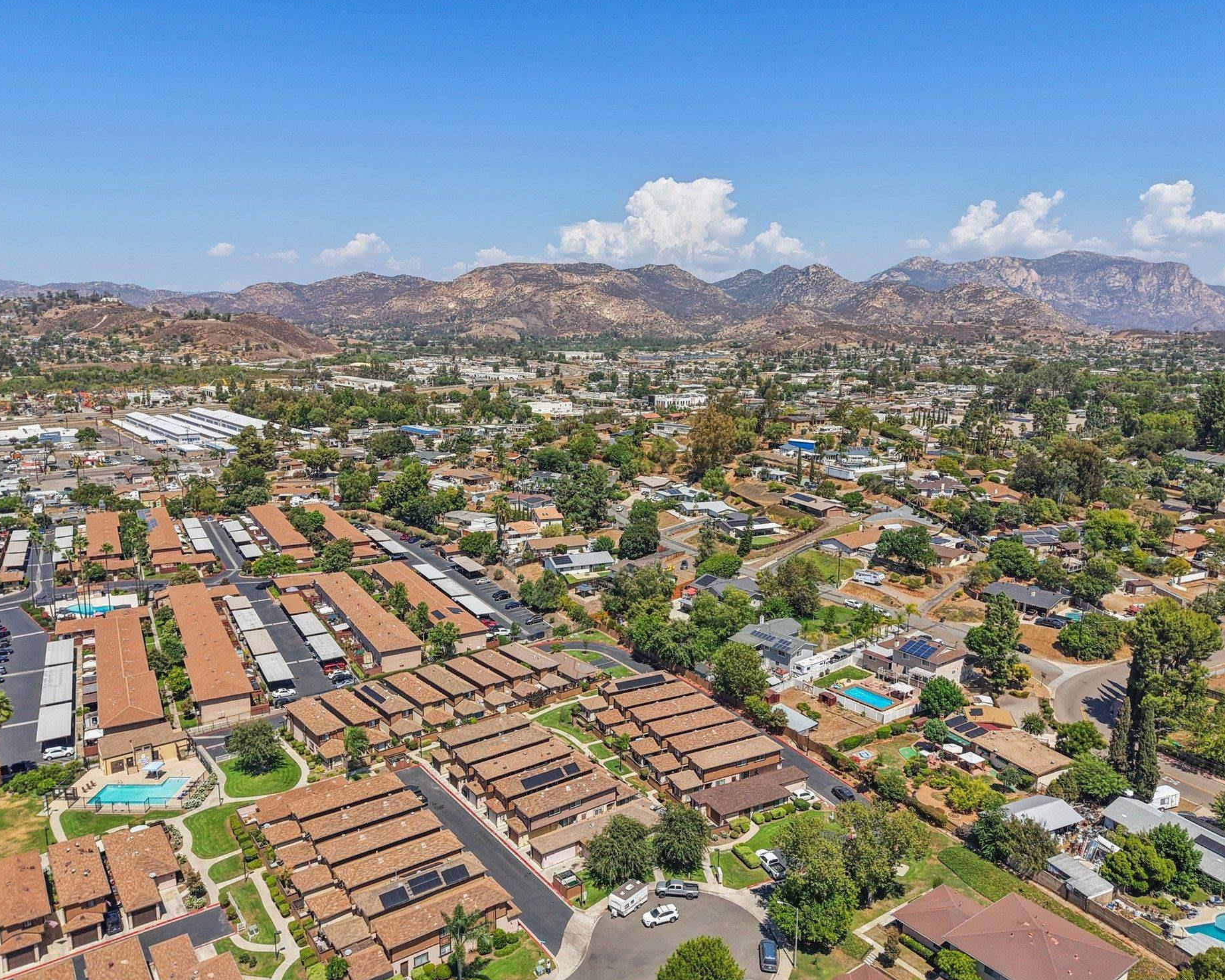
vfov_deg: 54.9
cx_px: 623
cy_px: 492
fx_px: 943
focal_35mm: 26
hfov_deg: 66.0
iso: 100
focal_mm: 8.67
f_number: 1.8
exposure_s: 1/6000
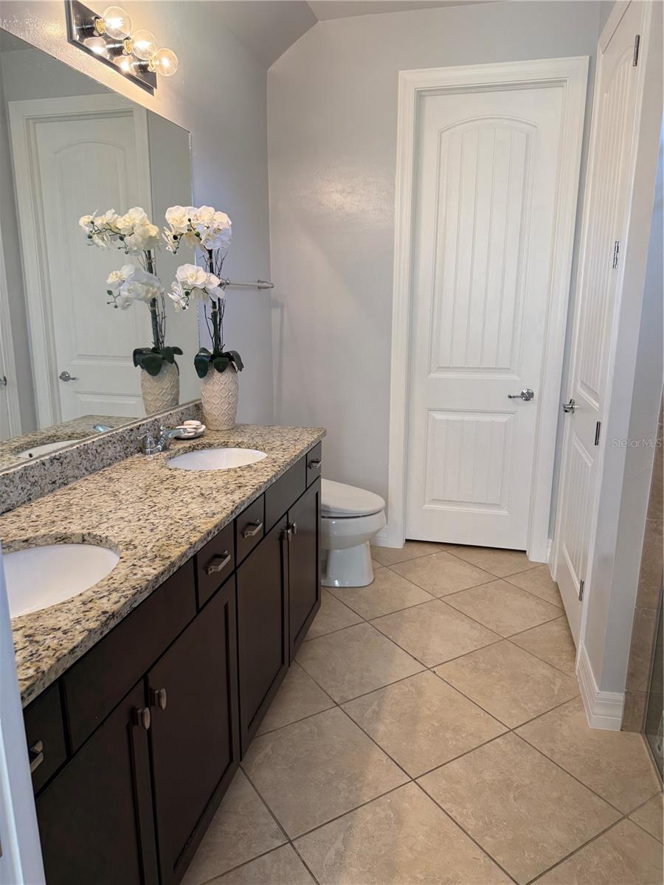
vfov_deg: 71.6
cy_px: 442
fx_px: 614
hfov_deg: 56.8
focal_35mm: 24
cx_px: 332
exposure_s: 1/120
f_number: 1.78
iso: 160
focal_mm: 6.76
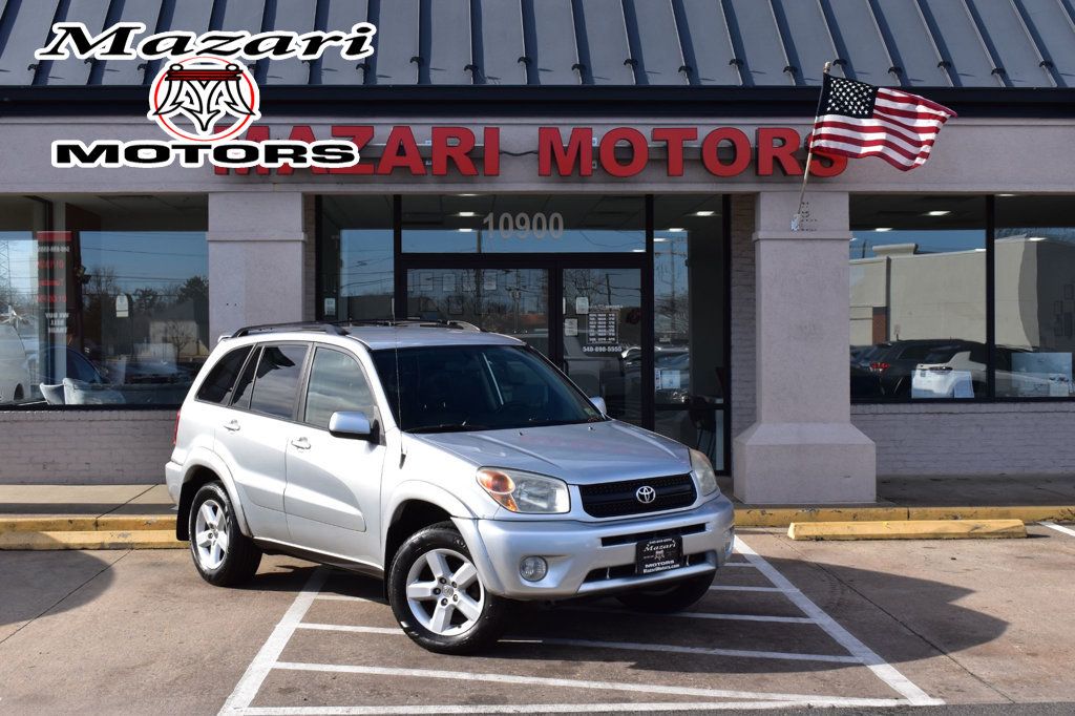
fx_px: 1433
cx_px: 538
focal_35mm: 48
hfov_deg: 41.1
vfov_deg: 28.1
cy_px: 358
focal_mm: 32
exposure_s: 1/400
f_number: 11
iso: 400
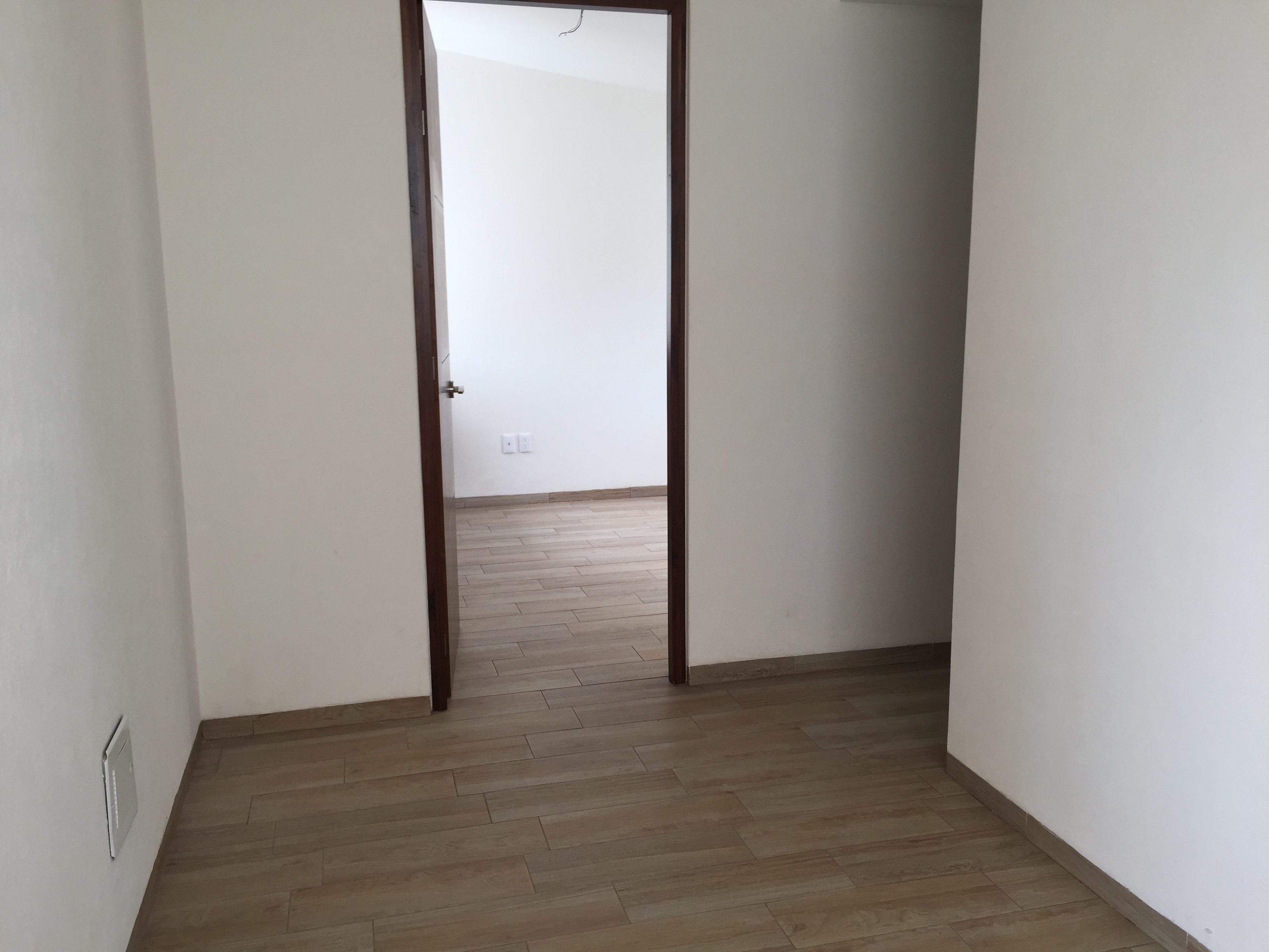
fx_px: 1063
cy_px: 476
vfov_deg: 48.2
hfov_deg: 61.7
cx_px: 634
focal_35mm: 29
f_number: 2.2
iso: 40
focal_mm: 4.15
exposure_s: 1/60
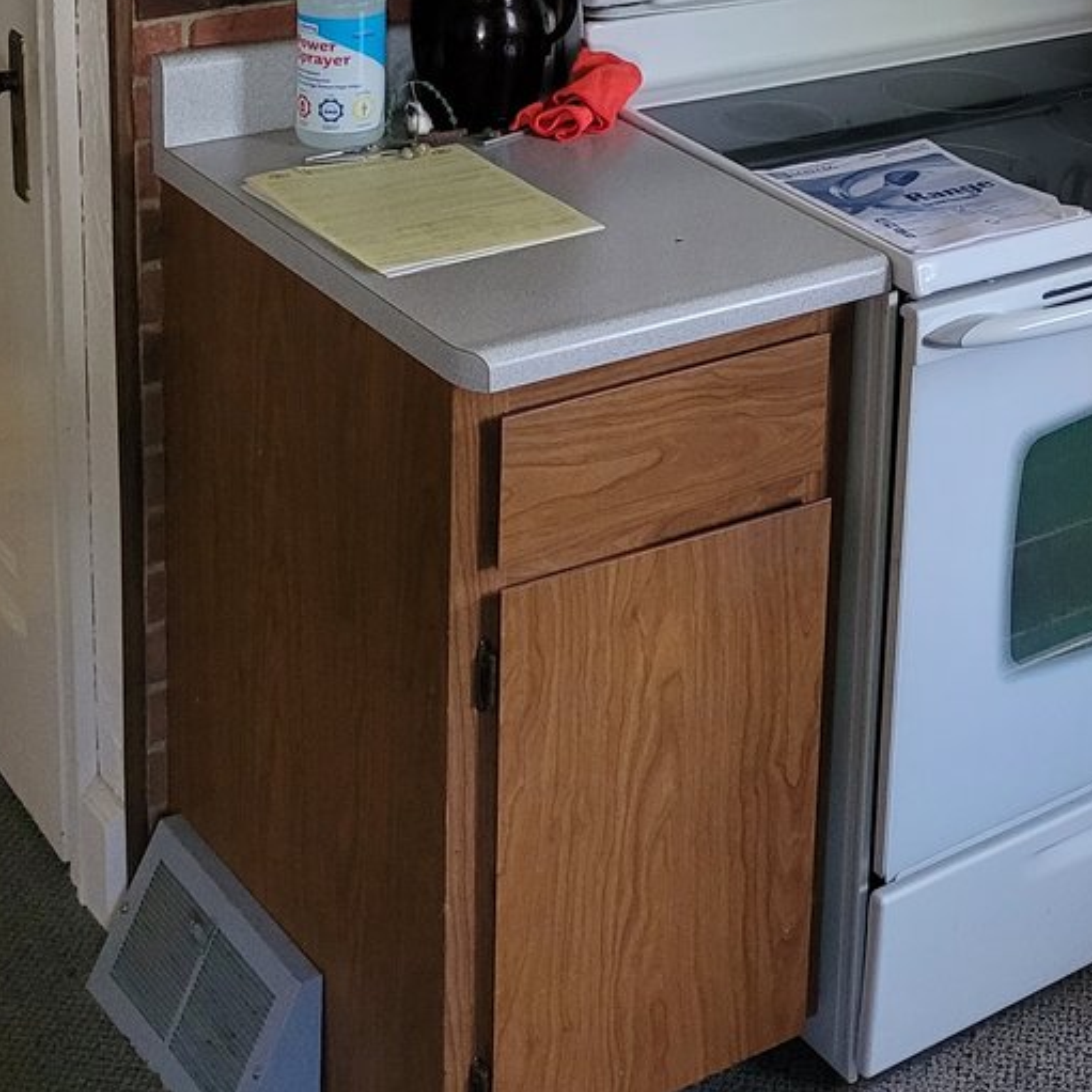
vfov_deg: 24.2
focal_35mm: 68
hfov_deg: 23.8
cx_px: 1183
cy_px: -18
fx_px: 2427
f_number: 1.8
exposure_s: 1/120
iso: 320
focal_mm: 5.4
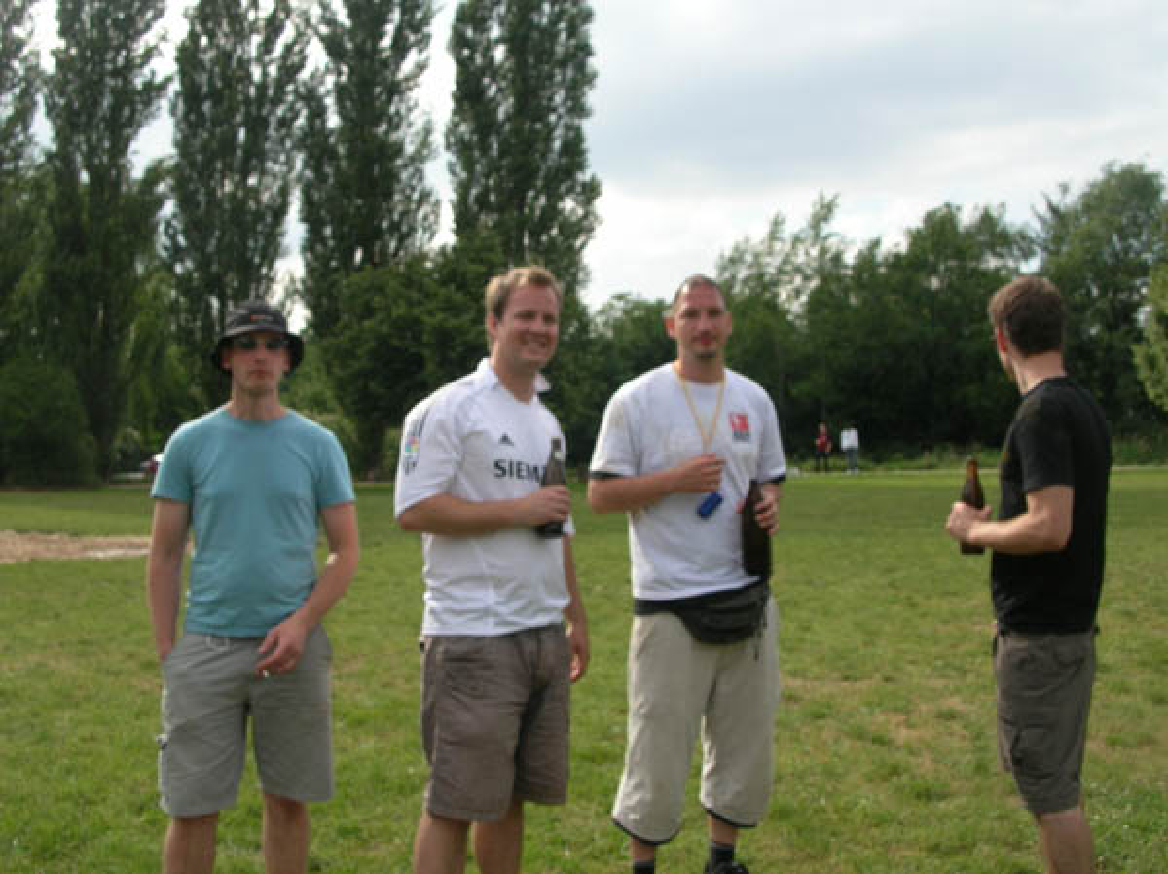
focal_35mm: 36
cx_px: 584
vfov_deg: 39.6
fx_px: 1214
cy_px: 437
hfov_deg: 51.4
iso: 50
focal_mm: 6
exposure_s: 1/444
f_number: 3.7
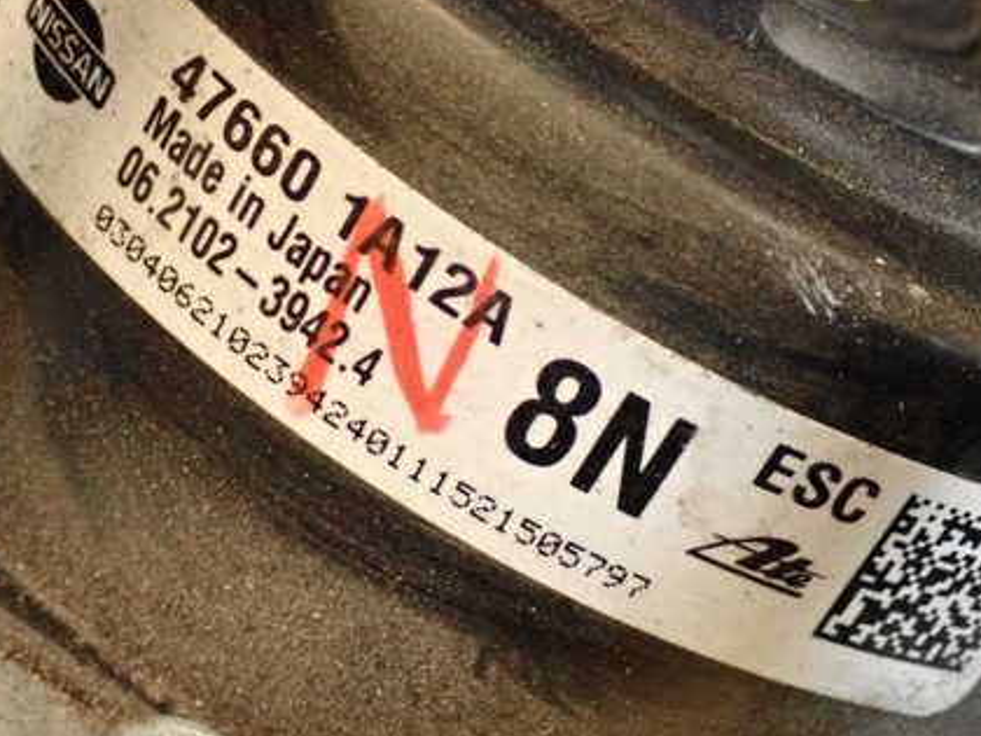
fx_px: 3117
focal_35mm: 110
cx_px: 486
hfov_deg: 17.9
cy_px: 348
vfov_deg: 13.5
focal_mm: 13.65
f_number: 4.1
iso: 3200
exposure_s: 1/125
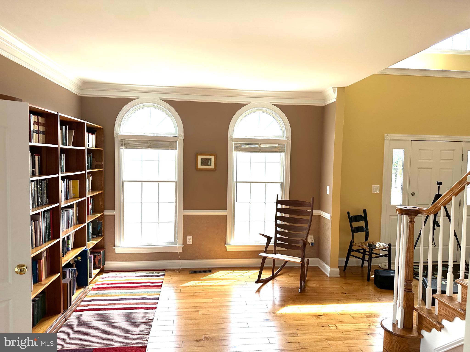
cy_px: 176
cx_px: 235
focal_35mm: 24
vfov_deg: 56.8
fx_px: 326
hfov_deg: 71.6
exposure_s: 1/355
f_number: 1.78
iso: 80
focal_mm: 6.86
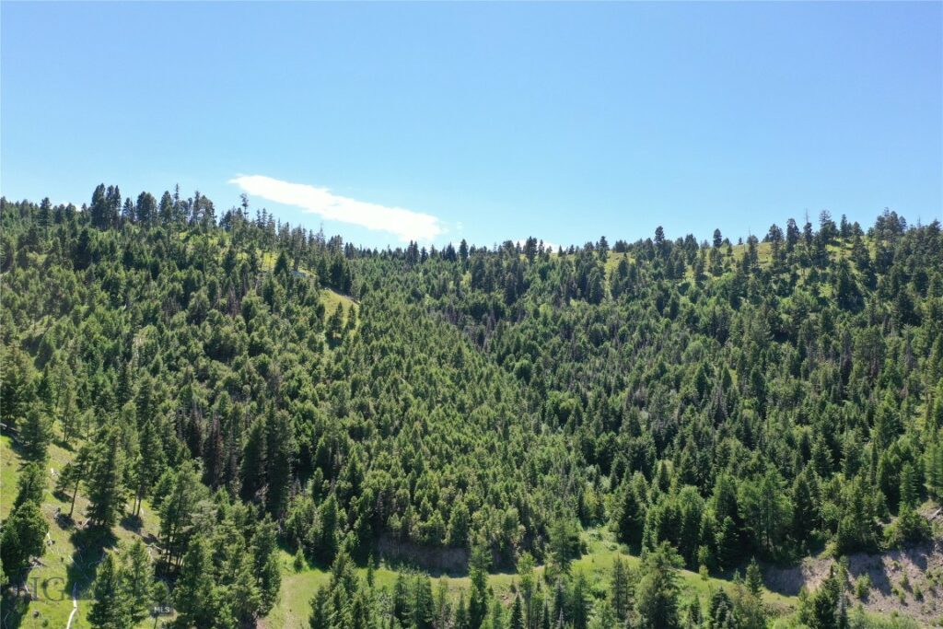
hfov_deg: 65.5
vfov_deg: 46.4
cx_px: 472
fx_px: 733
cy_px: 314
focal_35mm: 28
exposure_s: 1/320
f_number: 5
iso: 100
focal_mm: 10.26
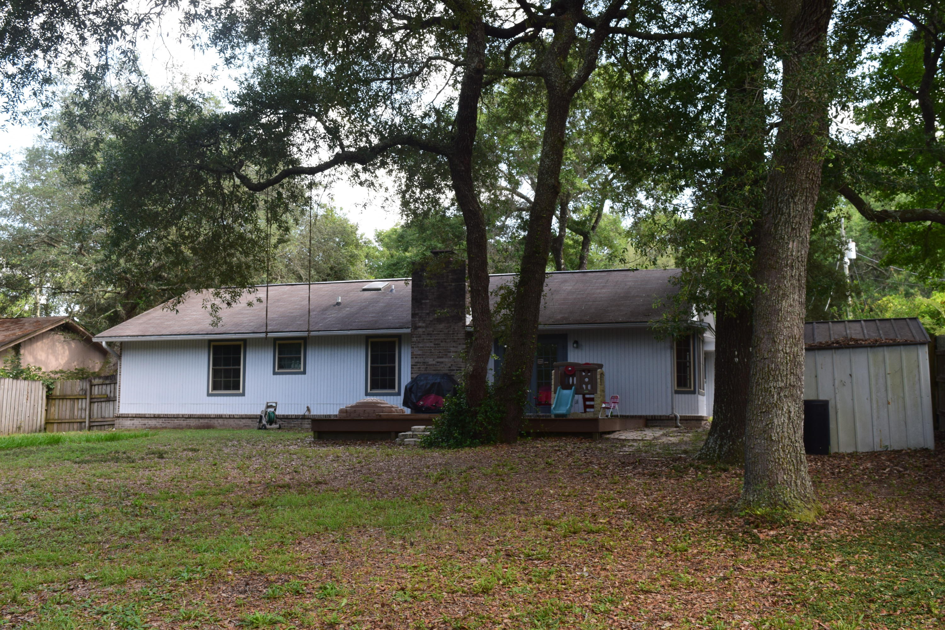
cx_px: 472
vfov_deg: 35.5
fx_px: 984
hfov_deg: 51.3
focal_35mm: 38
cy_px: 315
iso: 400
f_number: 9
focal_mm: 25
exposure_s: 1/100
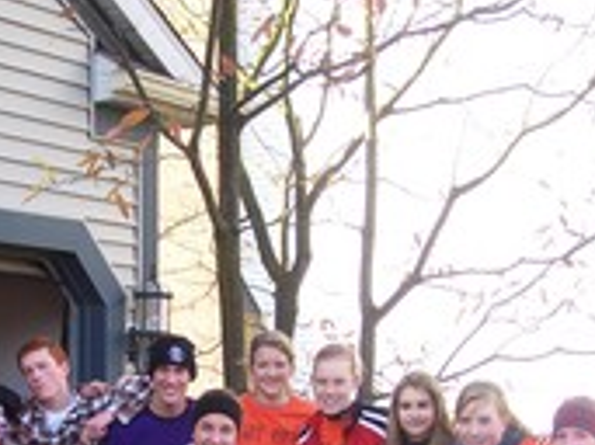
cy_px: 488
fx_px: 1494
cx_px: 144
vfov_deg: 16.4
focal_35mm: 87
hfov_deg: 22.3
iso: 140
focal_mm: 6.3
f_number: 2.8
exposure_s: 1/250
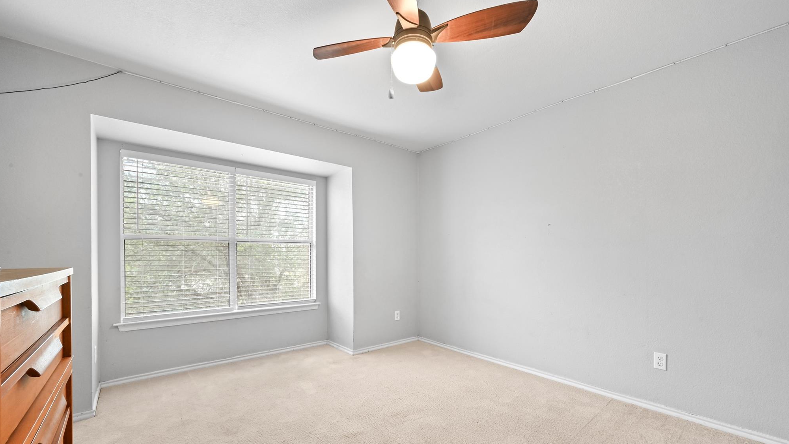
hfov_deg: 103.0
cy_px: 258
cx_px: 399
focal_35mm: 15
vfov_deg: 70.0
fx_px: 314
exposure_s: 1
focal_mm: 14
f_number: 14
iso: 200
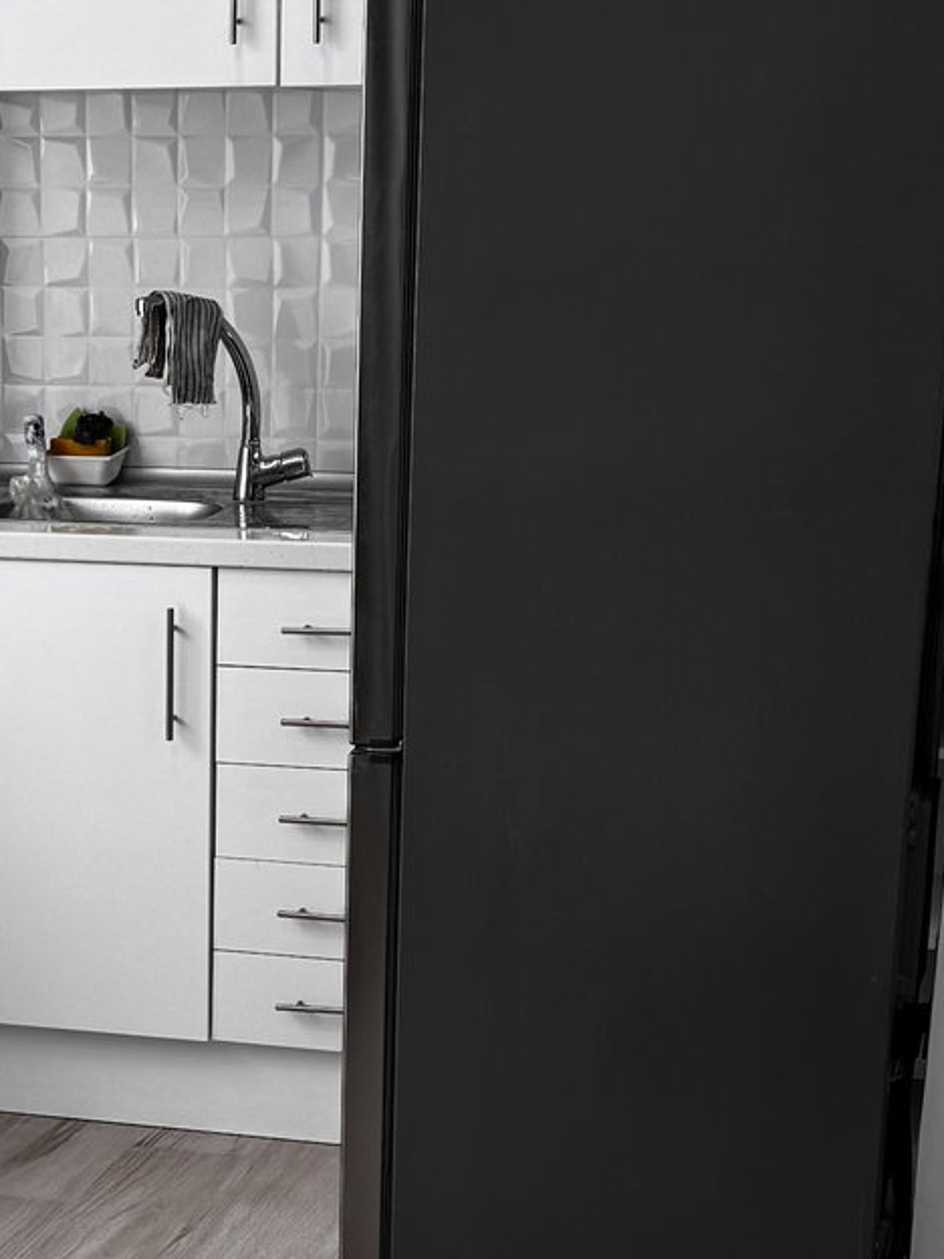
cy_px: 1070
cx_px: 77
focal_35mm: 82
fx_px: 2982
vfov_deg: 23.4
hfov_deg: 17.7
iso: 64
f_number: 1.78
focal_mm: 6.76
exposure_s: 1/148
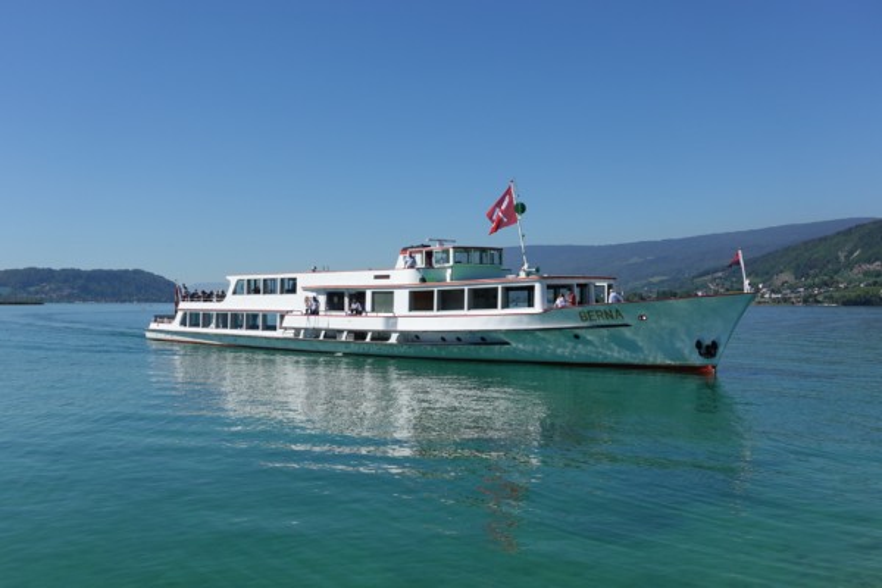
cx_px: 441
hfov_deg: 49.6
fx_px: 955
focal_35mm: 39
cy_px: 294
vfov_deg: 34.2
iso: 125
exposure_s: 1/100
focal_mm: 14.3
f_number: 5.6
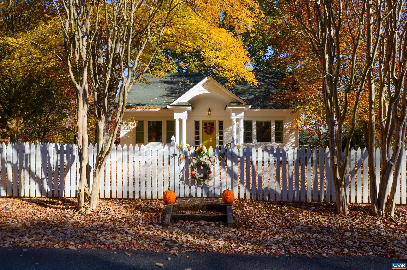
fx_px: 305
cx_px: 204
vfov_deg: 47.7
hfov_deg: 67.5
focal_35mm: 27
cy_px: 135
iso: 100
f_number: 8
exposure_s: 1/250
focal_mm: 18
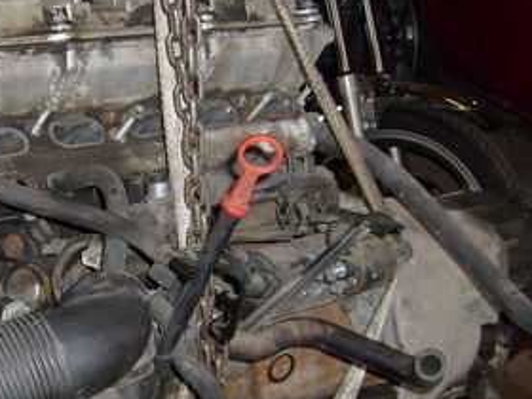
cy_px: 325
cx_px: 124
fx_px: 1229
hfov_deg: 24.1
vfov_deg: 18.3
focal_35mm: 80
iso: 100
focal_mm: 5.8
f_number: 2.8
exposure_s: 1/45
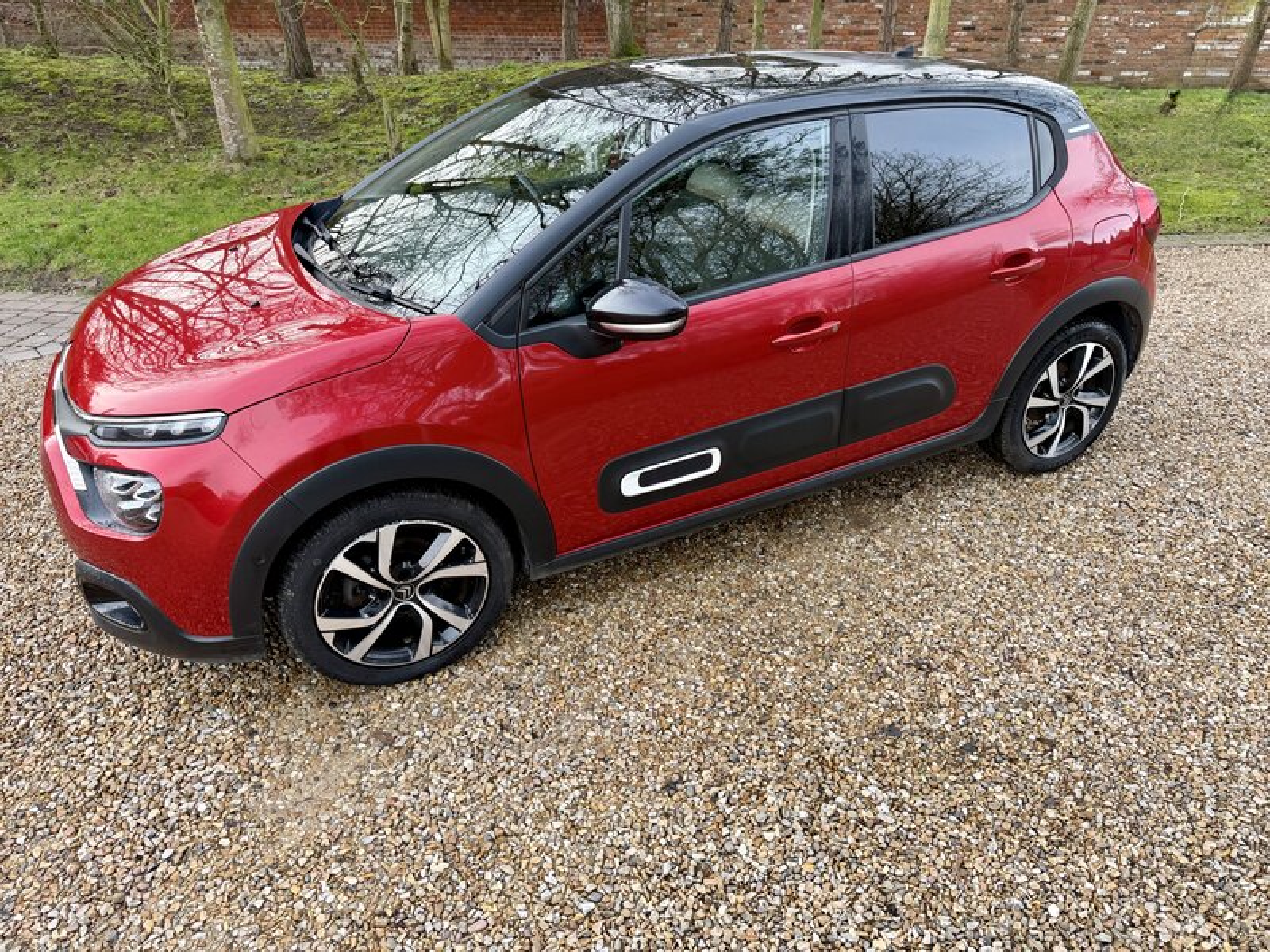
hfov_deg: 71.6
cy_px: 476
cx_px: 635
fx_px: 881
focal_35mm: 24
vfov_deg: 56.8
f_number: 1.78
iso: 64
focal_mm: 6.76
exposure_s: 1/167
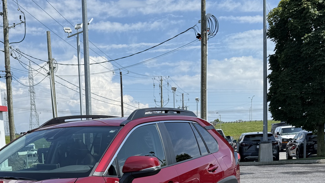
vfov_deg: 23.5
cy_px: 198
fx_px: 414
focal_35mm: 48
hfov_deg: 41.8
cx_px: 86
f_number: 1.78
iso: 80
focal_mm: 6.76
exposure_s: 1/4975
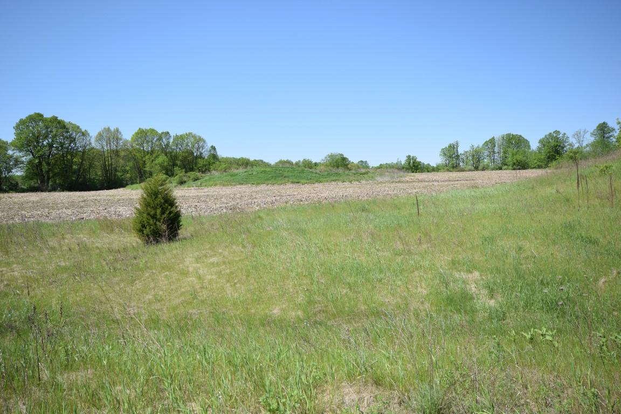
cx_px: 310
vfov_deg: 43.6
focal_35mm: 30
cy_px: 207
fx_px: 517
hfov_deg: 61.9
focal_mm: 20
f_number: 9
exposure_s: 1/320
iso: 200
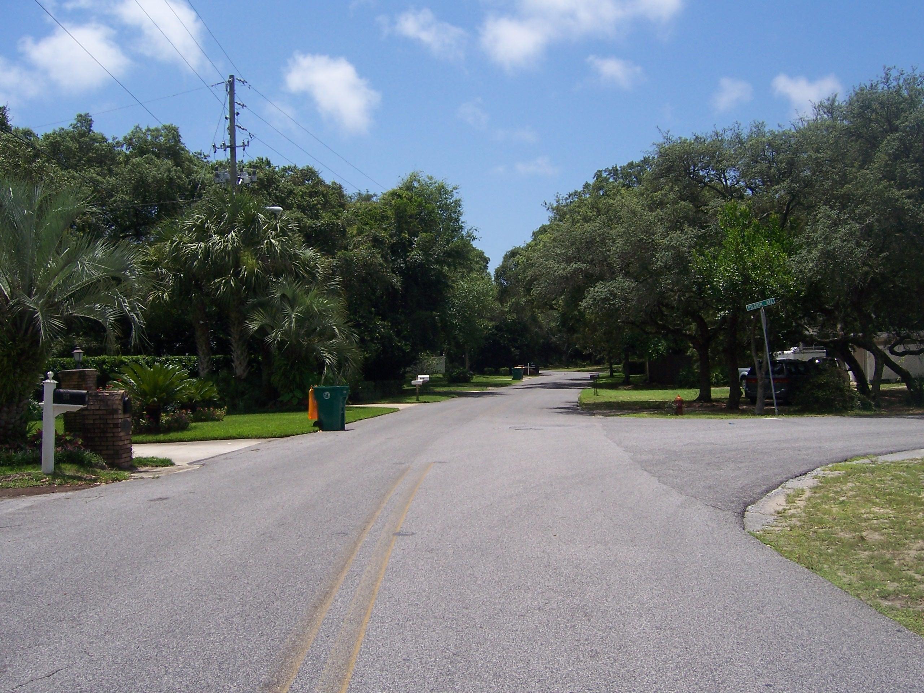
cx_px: 462
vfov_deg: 39.7
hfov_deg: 51.4
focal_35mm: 36
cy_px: 346
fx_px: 961
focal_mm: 6
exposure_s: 1/500
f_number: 4.8
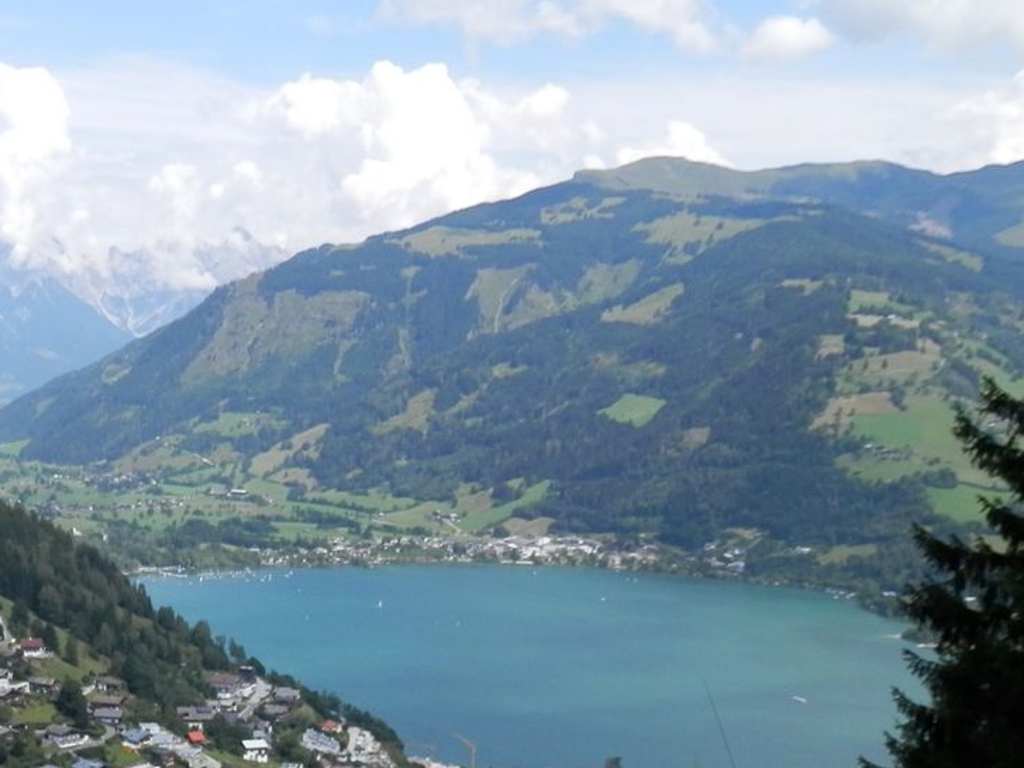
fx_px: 1627
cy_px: 690
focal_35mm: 55
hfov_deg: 33.7
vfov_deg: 25.7
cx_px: 176
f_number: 3
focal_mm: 4.5
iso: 80
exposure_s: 1/800
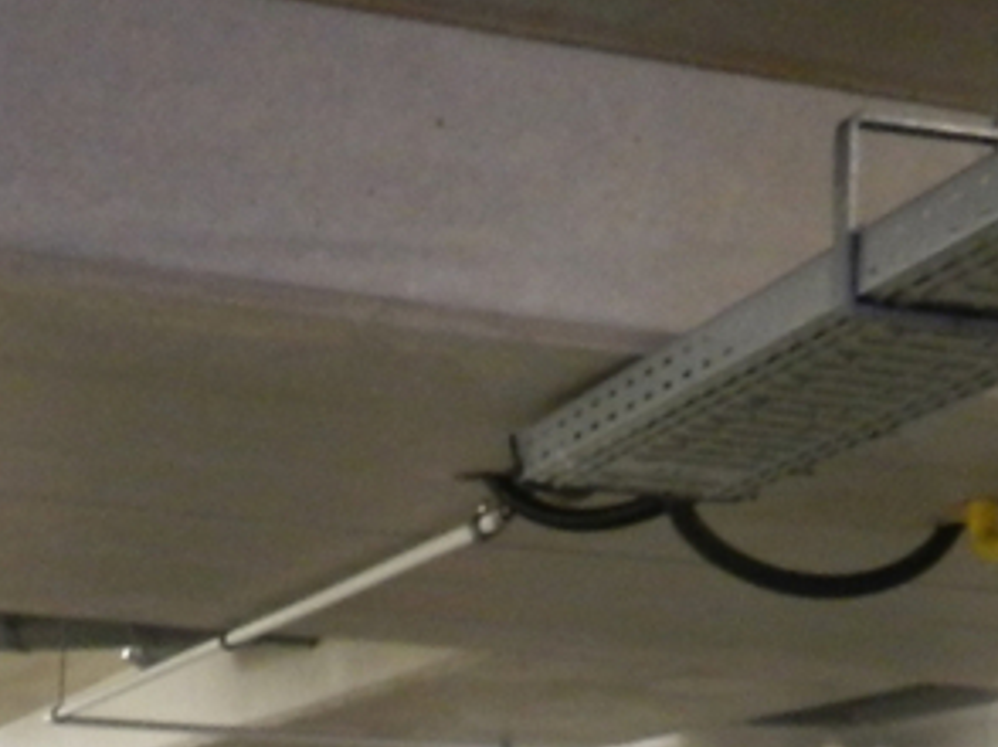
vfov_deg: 14.2
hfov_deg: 20.8
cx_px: 638
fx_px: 2708
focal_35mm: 94
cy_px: 1270
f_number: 3.4
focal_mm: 4
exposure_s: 1/25
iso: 400
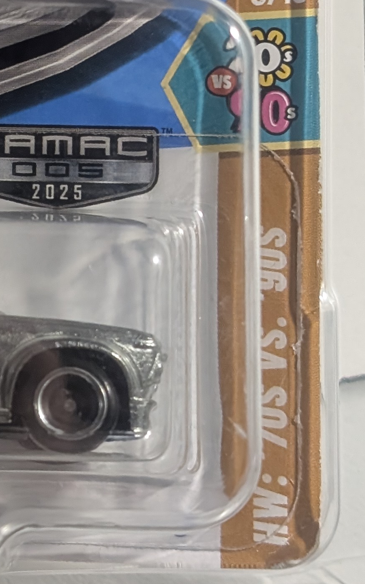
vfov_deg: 13.4
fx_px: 2418
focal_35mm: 152
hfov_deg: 8.5
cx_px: -164
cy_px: -84
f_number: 1.68
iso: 140
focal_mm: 6.9
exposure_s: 1/50.4
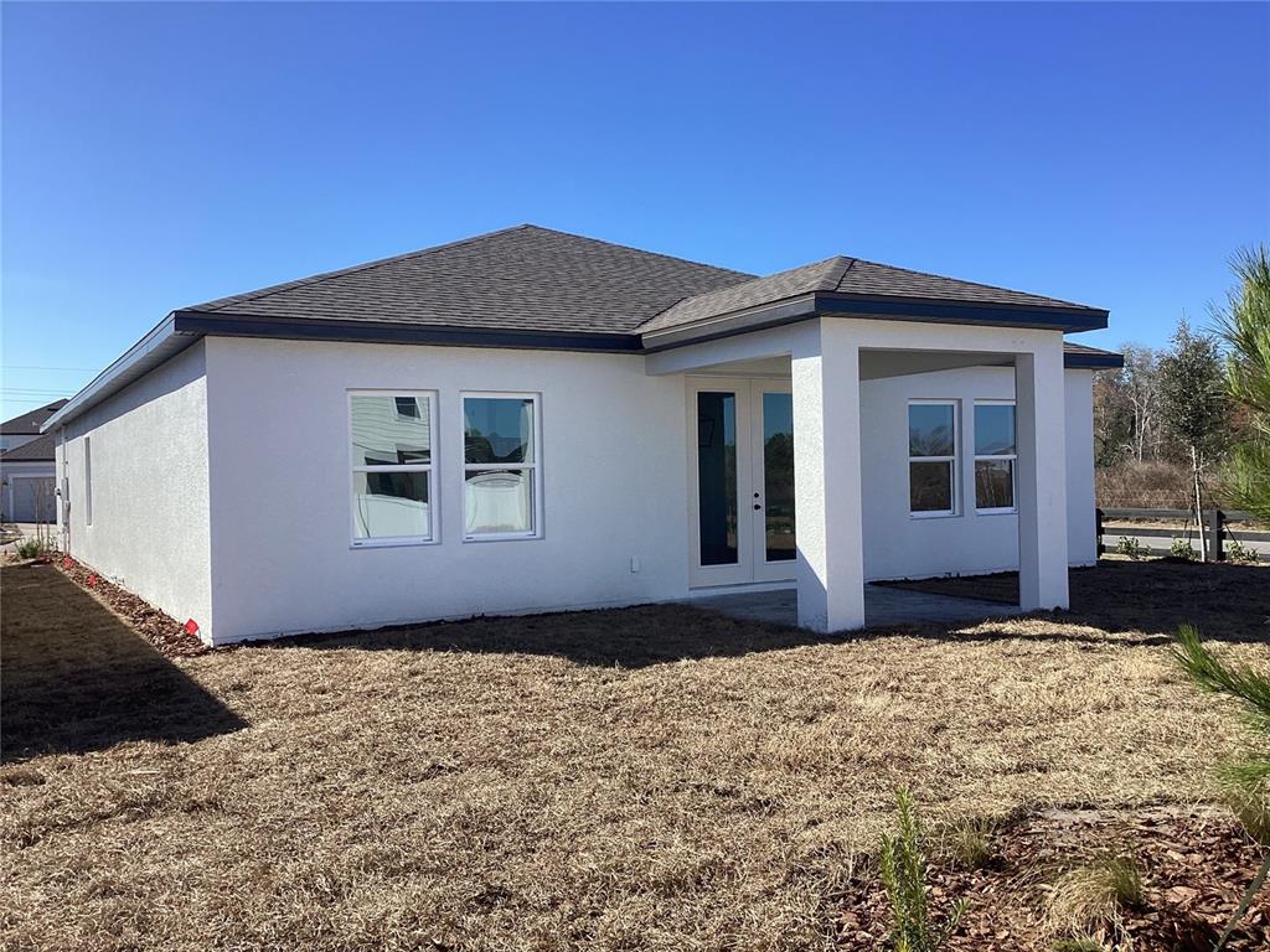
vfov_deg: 45.4
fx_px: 1137
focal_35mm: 31
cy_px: 476
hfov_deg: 58.4
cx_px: 635
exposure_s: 1/1164
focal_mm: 3.3
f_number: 2.4
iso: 25
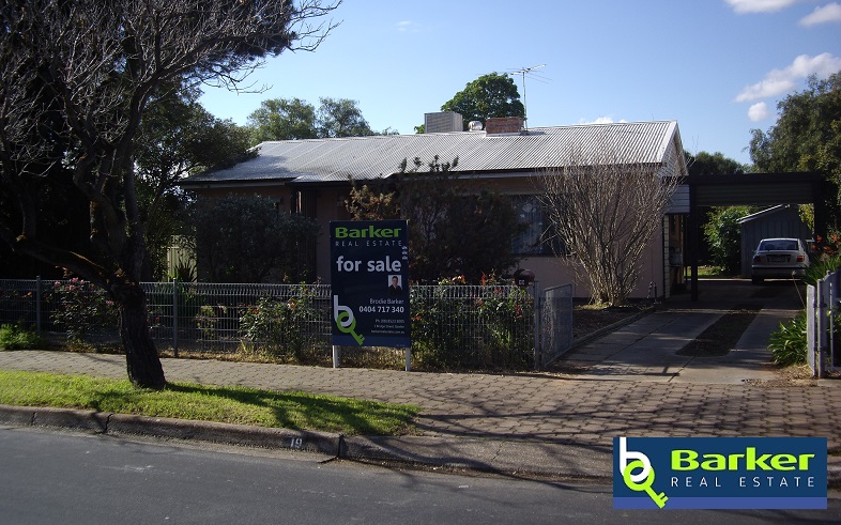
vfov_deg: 31.2
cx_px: 417
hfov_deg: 48.2
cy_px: 211
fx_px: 940
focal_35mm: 41
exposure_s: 1/640
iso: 64
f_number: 2.8
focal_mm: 7.9
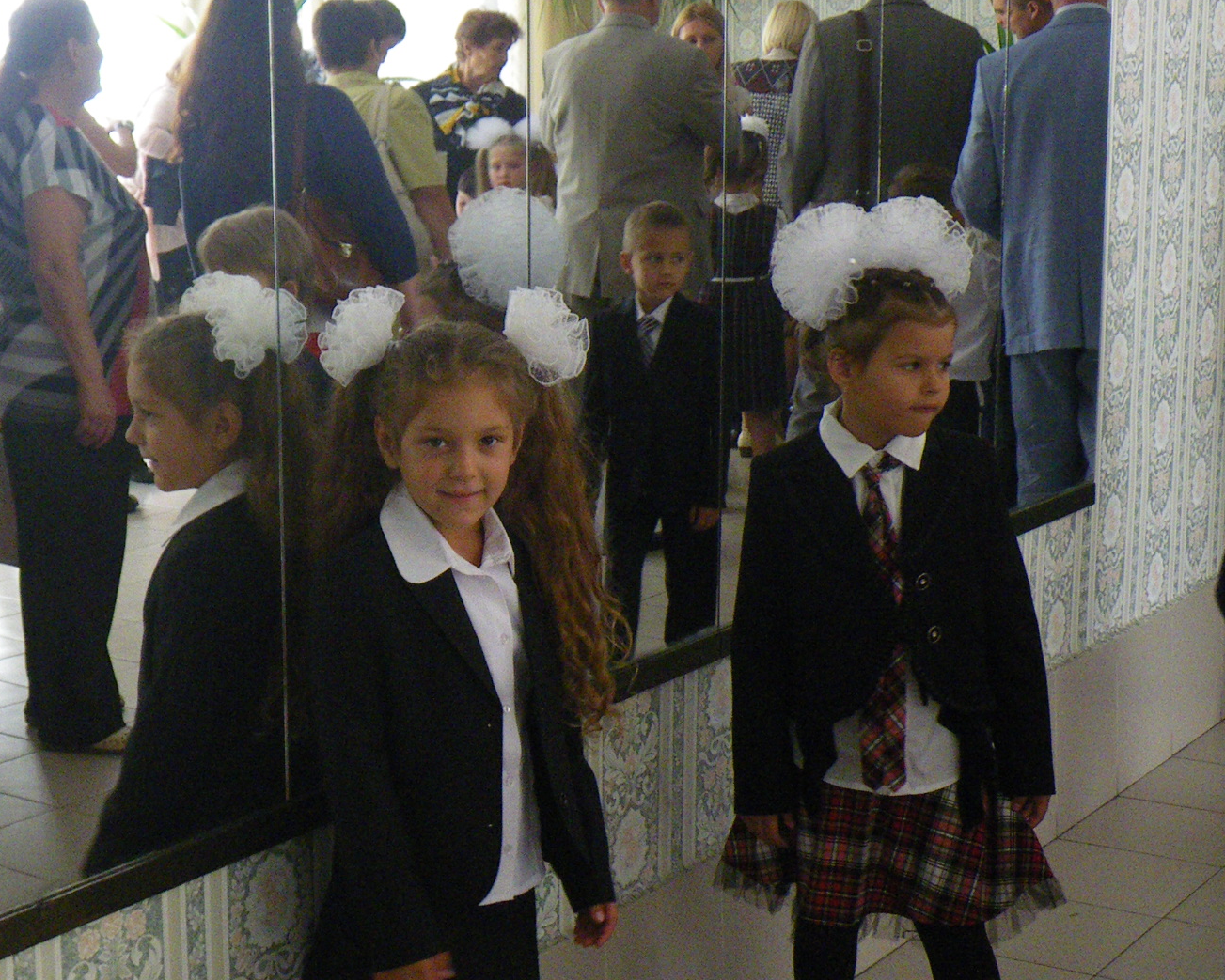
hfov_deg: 28.3
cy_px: 608
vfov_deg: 23.1
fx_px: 2393
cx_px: 302
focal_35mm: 66
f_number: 3.8
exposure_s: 1/50
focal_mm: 6.1
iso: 320
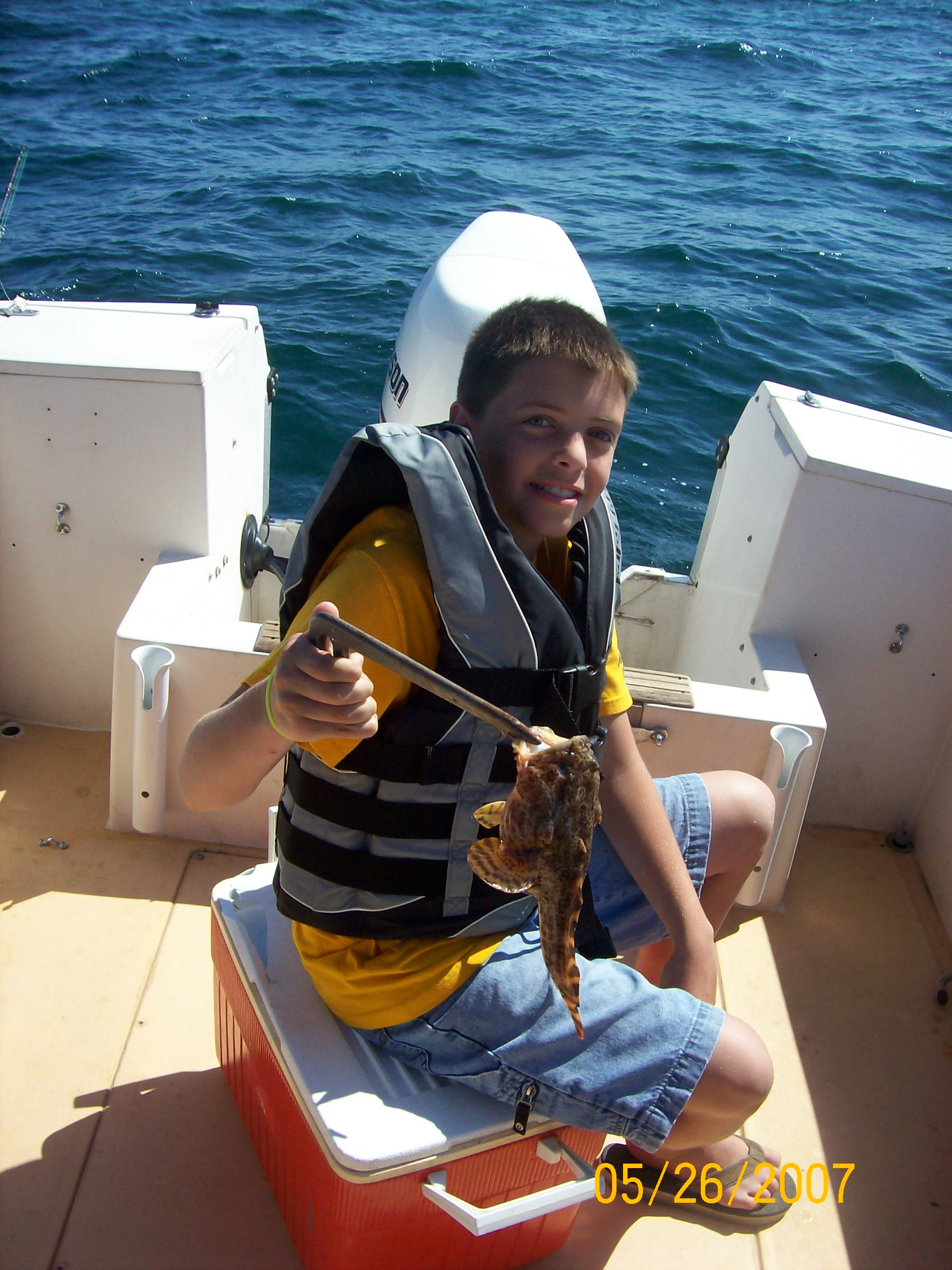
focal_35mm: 36
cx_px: 476
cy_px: 635
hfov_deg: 39.7
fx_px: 1320
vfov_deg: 51.4
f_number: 4.8
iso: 80
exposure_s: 1/775
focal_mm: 6
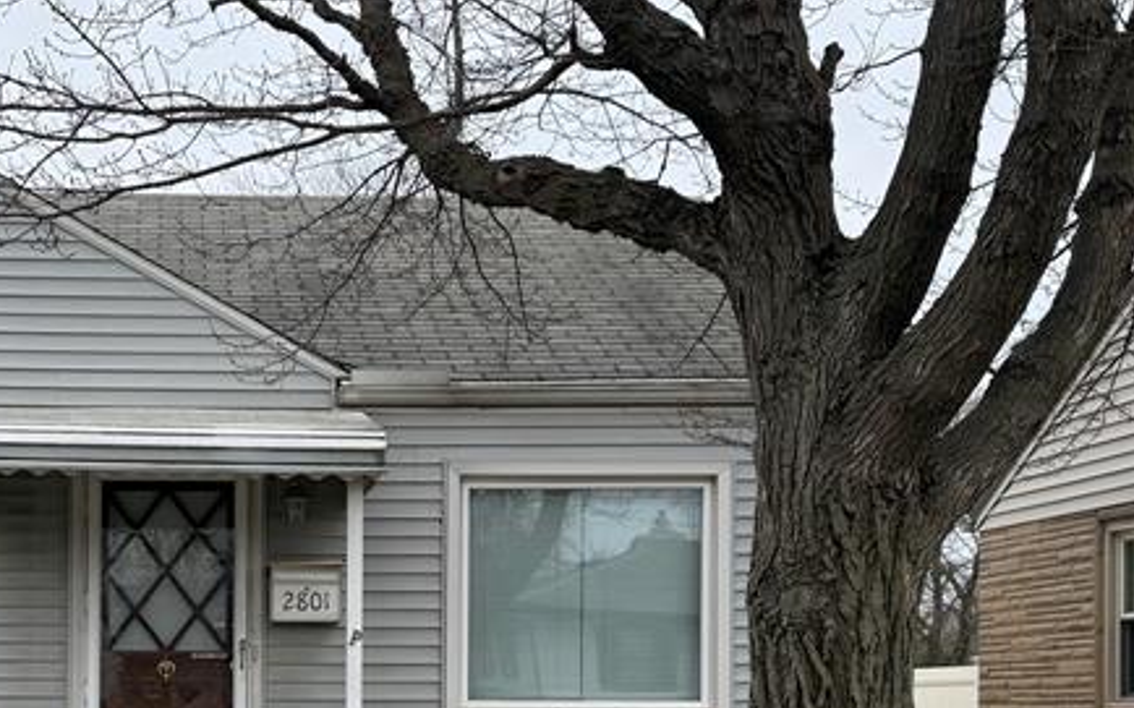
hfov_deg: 32.7
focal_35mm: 60
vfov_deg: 21.0
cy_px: 695
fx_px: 1854
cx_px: 175
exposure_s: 1/715
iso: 80
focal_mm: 6.76
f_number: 1.78
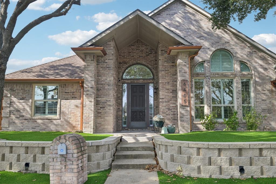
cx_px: 138
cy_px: 92
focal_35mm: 30
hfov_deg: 61.9
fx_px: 230
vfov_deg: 43.6
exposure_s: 1/250
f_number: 8
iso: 400
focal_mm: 30
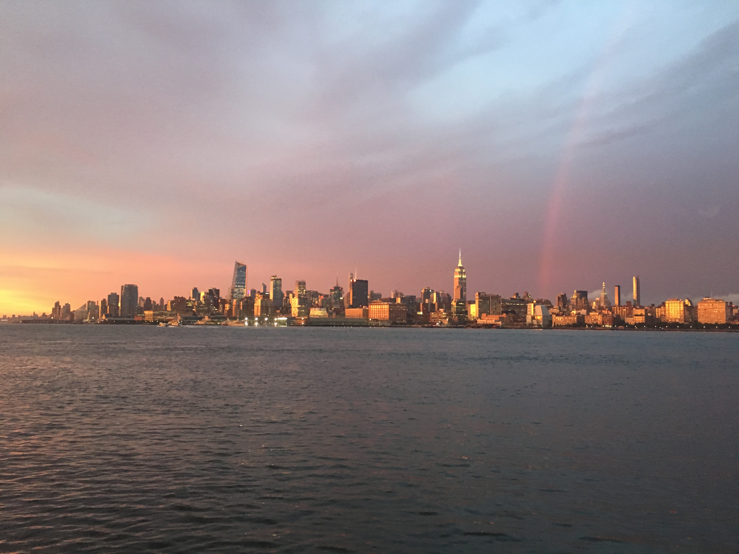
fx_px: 619
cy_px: 277
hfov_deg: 61.7
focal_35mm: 29
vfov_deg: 48.2
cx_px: 370
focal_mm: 4.15
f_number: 2.2
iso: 200
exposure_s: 1/30
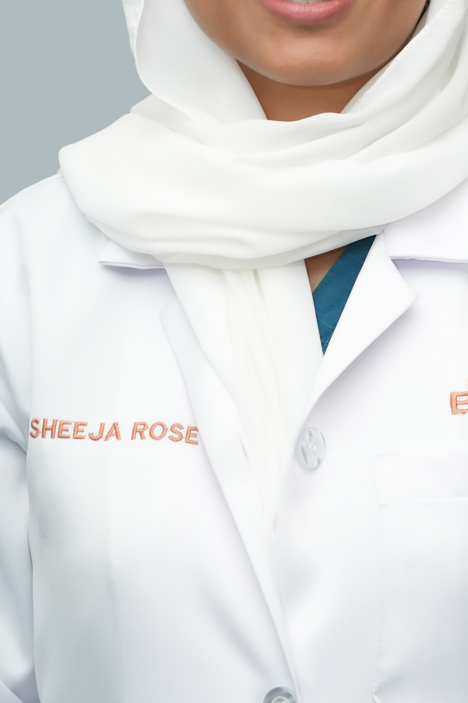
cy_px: 154
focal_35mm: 140
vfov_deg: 14.6
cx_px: 339
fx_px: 2730
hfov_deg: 9.8
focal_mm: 88
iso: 2500
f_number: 8
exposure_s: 1/200
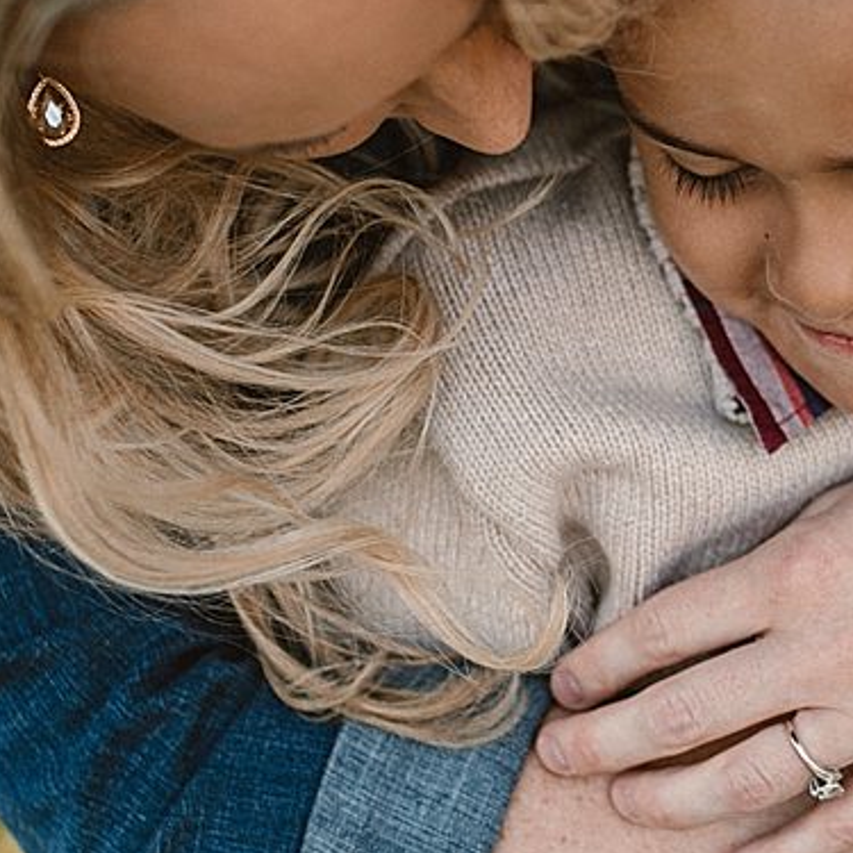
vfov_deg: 14.5
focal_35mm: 120
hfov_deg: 14.3
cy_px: 266
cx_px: 866
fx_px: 3345
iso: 160
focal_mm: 35
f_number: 1.8
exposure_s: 1/1250
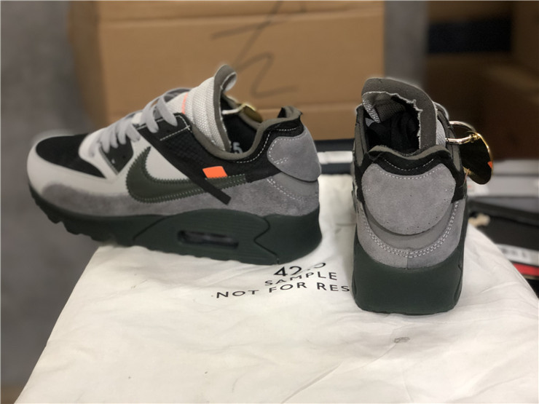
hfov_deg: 36.8
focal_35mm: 52
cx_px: 270
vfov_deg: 28.0
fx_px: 810
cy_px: 202
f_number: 2.4
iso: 160
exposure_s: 1/17
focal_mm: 6
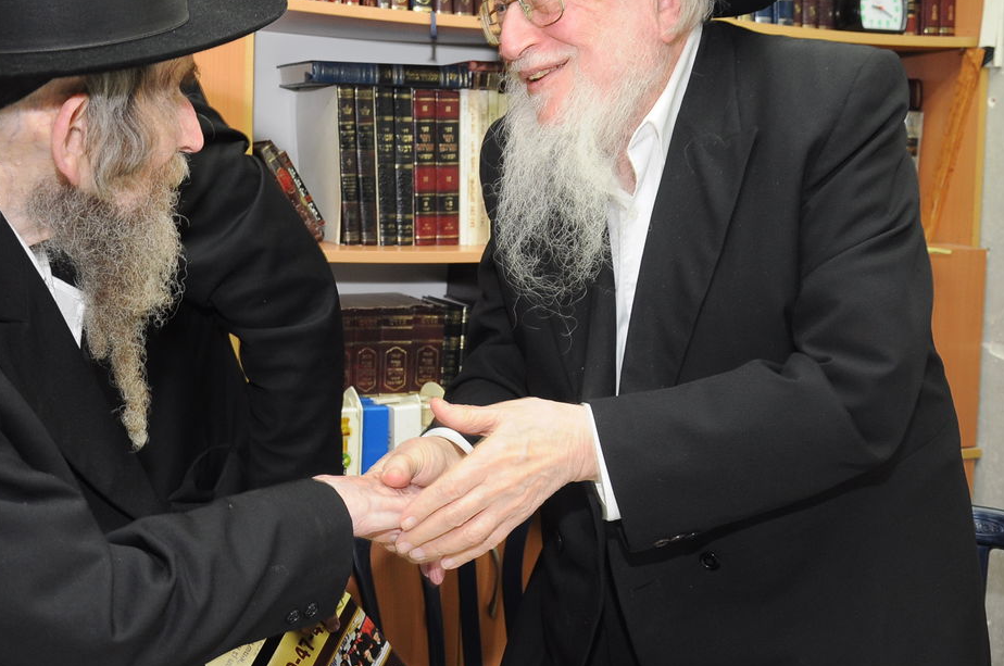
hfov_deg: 39.5
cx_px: 415
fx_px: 1392
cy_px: 237
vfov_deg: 26.8
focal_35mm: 50
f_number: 4.5
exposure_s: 1/60
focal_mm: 22
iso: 500
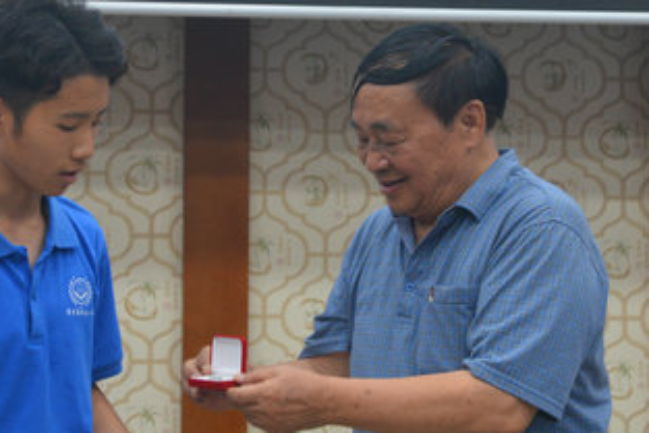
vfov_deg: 11.9
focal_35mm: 115
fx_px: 2074
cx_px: 321
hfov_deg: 17.8
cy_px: 172
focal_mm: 45
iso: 720
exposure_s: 1/60
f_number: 4.2
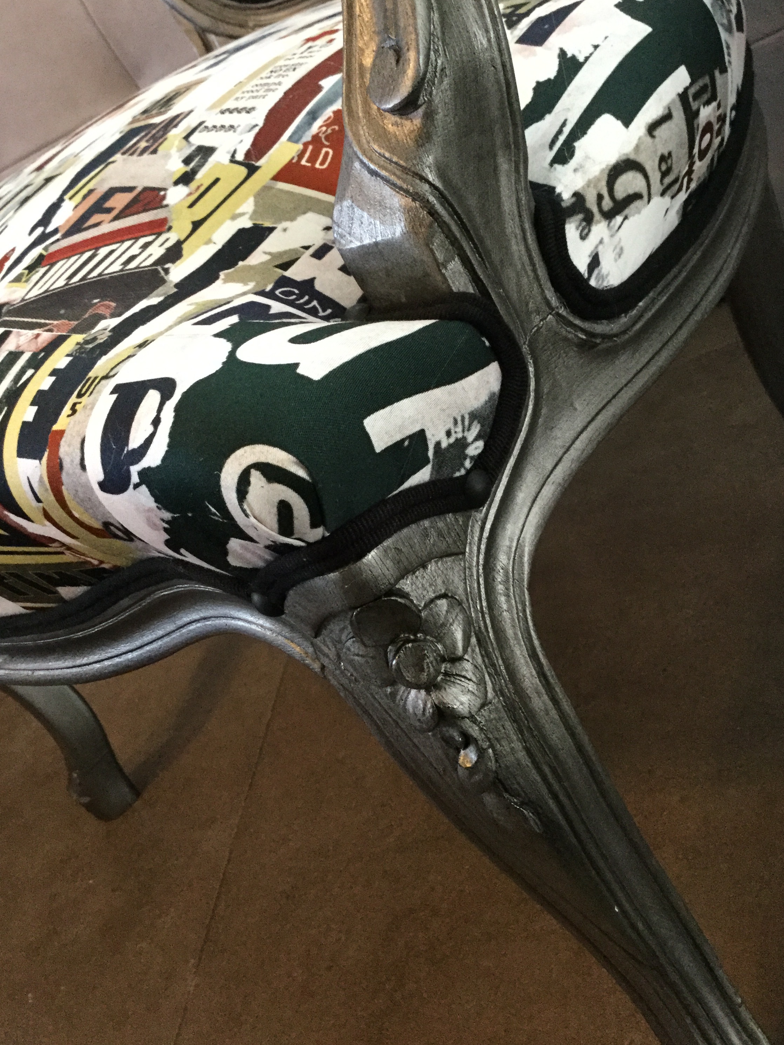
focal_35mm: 34
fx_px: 1027
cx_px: 413
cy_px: 481
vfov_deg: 53.9
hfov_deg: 41.8
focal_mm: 3.3
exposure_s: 1/33
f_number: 2.4
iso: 250
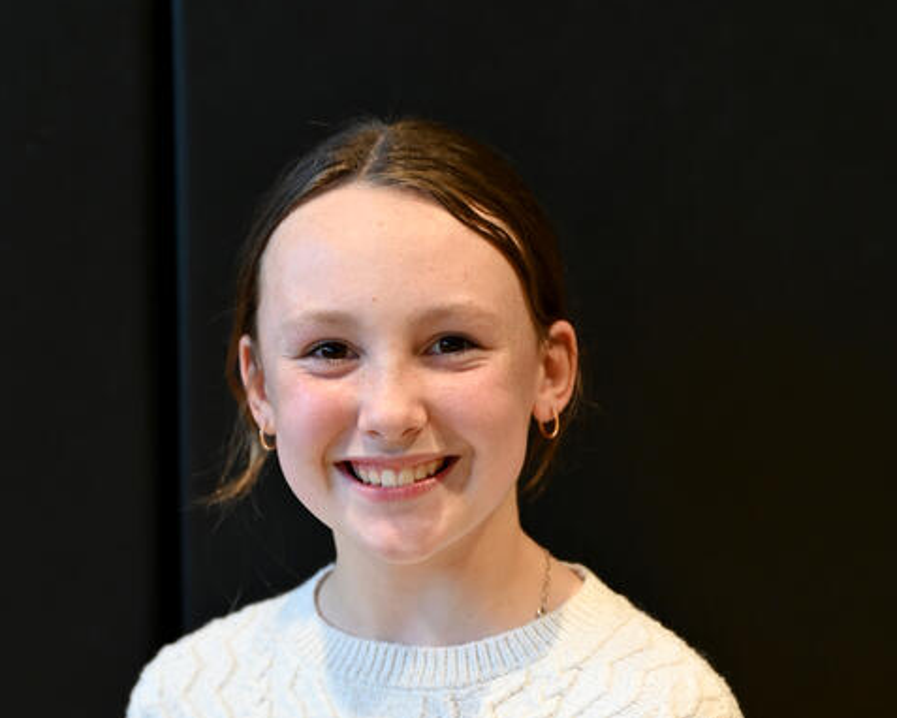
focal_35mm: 163
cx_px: 448
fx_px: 4329
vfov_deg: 9.4
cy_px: 642
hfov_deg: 11.8
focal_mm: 115
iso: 900
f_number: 2.8
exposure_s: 1/125
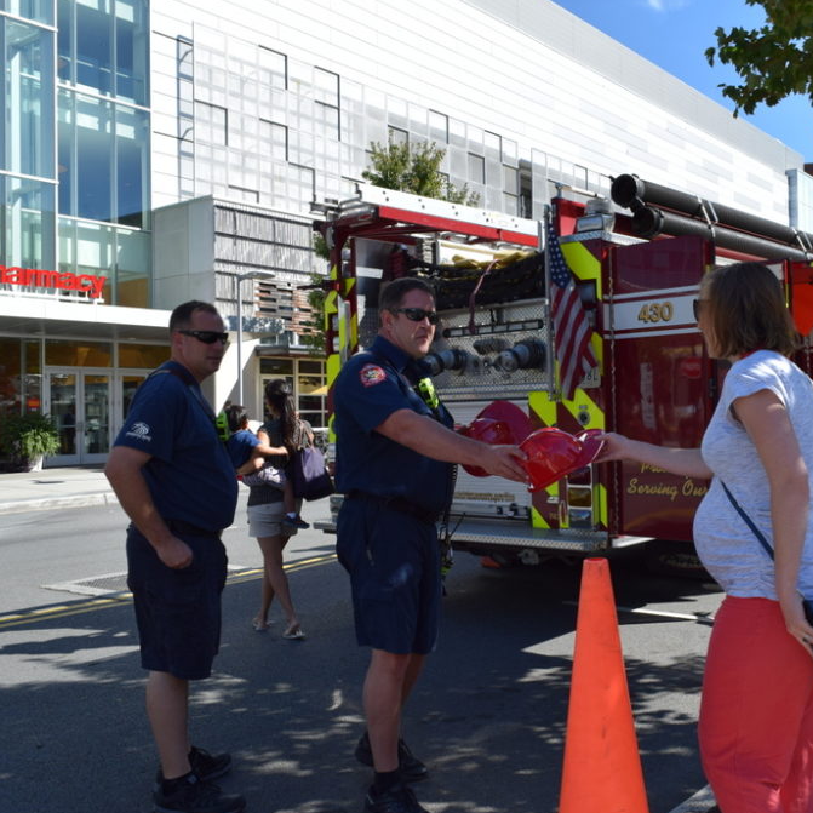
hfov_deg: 46.8
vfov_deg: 47.2
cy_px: 402
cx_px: 514
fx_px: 930
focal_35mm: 35
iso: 200
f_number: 9
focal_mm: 18
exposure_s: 1/320
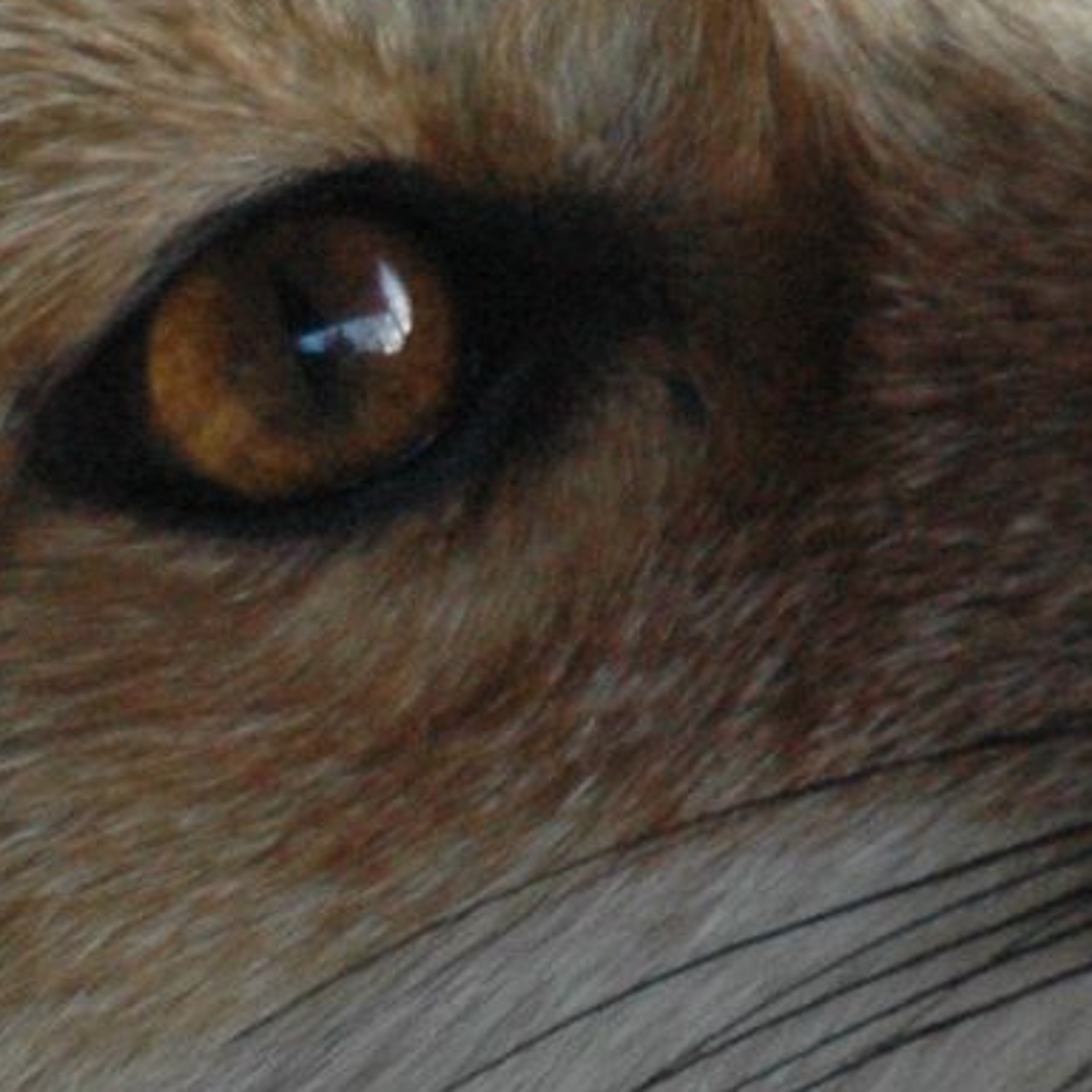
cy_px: 1119
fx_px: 48432
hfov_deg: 1.3
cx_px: 347
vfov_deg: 1.3
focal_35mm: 1357
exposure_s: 1/40
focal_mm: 200
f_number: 5.6
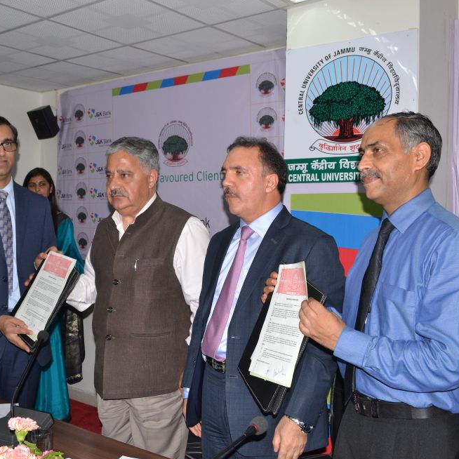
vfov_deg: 42.8
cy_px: 232
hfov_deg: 42.7
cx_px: 187
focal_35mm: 39
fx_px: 585
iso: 800
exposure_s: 1/160
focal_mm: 20
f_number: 9
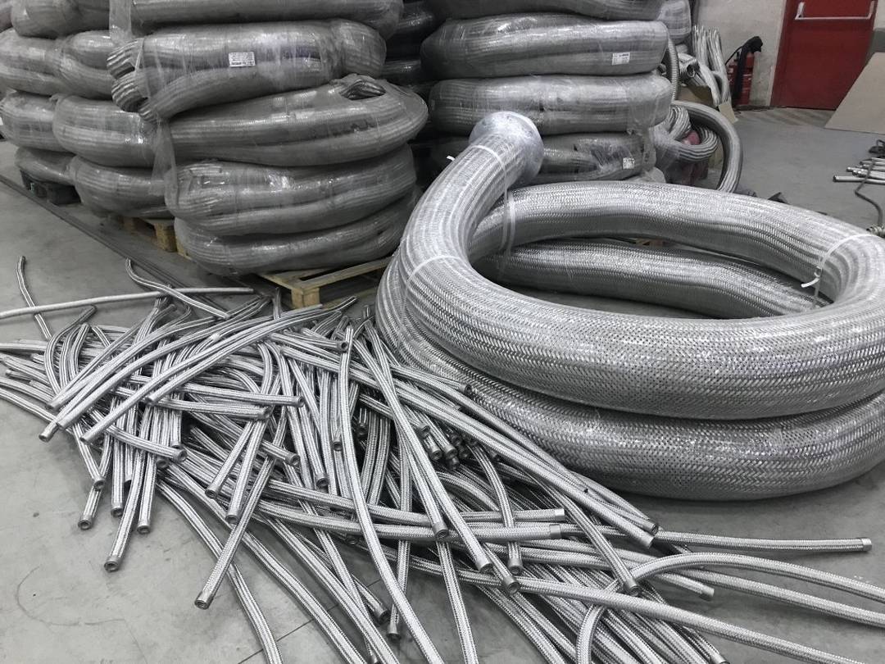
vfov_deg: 49.7
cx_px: 442
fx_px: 716
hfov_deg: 63.4
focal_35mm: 28
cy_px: 332
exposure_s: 1/8
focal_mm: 3.99
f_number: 1.8
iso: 80
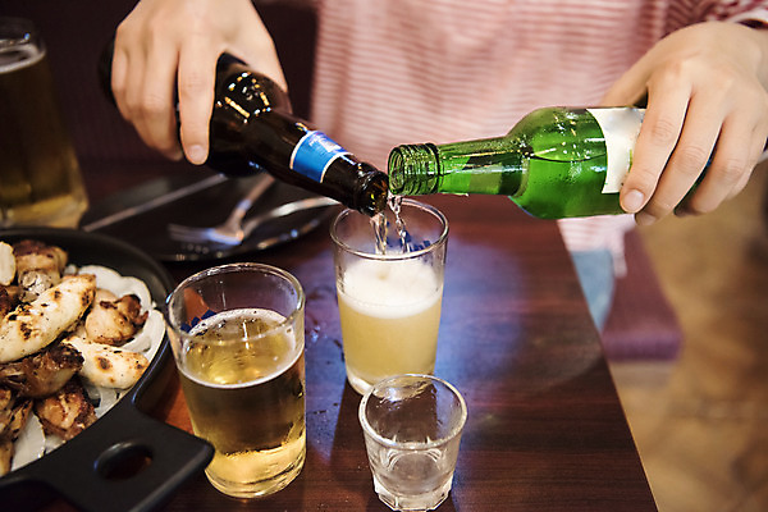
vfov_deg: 35.1
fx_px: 811
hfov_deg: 50.7
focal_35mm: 38
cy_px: 256
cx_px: 384
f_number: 2.8
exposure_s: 1/80
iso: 2000
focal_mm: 38
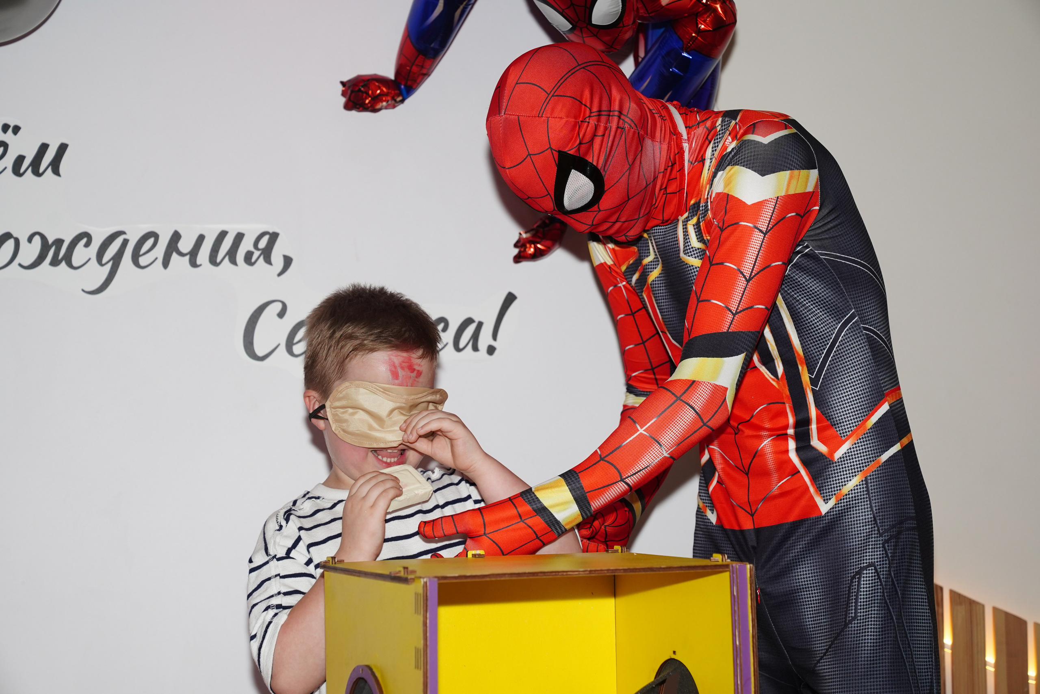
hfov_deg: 28.8
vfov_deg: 19.5
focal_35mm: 70
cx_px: 520
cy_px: 347
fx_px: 2022
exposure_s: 1/200
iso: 1000
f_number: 5.6
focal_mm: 70
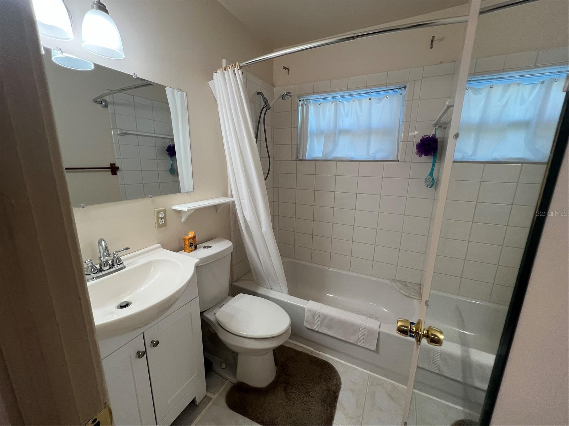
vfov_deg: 89.9
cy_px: 213
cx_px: 284
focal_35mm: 13
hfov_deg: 106.2
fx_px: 214
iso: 80
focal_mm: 1.57
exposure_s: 1/120
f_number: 1.8
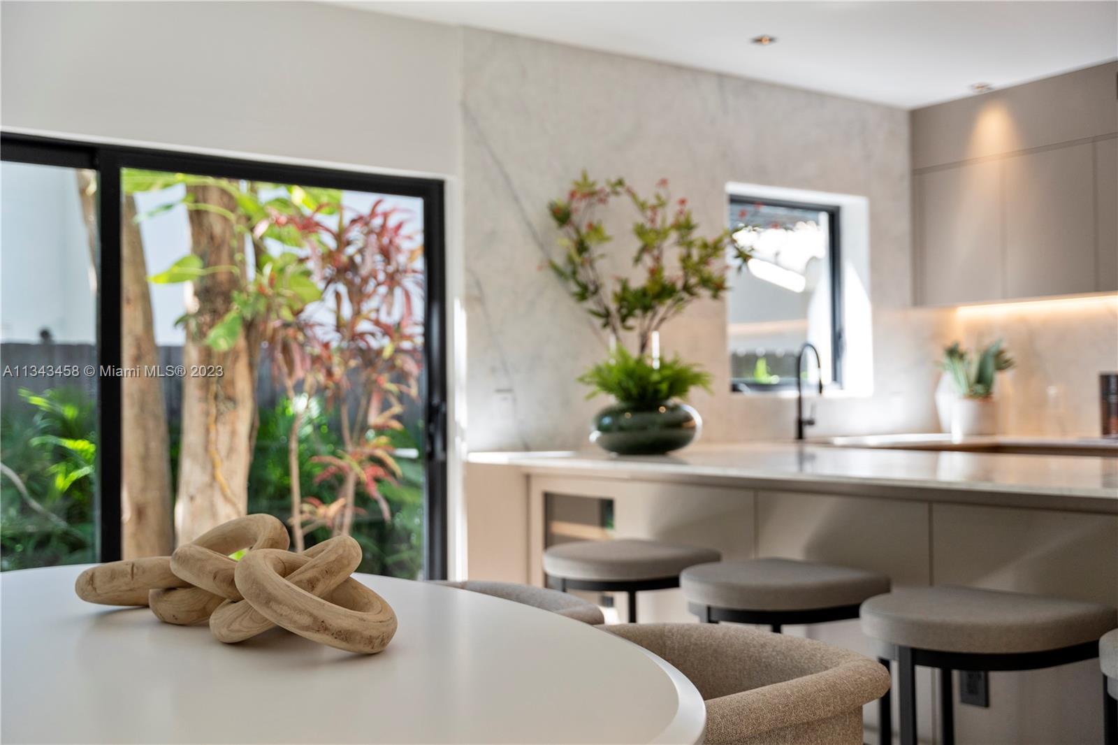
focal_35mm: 41
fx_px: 1264
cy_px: 372
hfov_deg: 47.7
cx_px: 559
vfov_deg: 32.8
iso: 500
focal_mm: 40.7
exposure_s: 1/200
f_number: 2.8
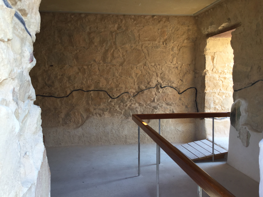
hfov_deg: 58.4
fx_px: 236
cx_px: 132
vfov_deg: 45.4
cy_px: 98
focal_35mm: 31
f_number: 2.4
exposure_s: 1/50
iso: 25
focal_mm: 3.3
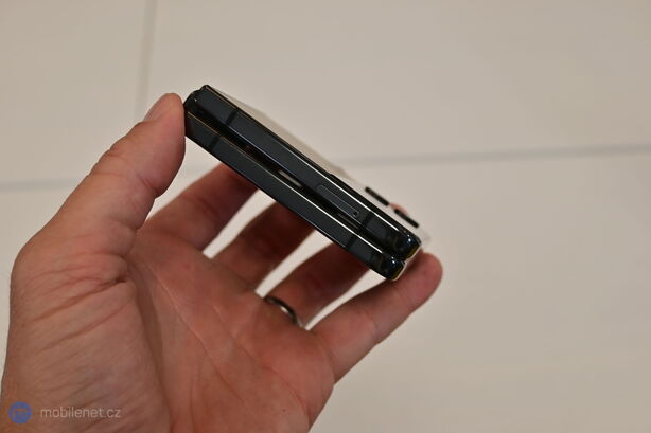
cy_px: 216
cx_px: 326
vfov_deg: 30.8
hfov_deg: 45.0
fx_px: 786
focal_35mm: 44
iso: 125
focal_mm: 29
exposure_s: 1/50
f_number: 4.8
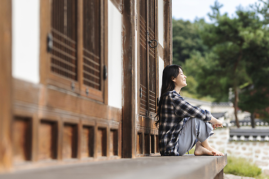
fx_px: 635
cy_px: 90
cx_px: 134
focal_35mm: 85
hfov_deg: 23.9
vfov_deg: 16.1
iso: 200
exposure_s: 1/1000
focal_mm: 85
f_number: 2.2
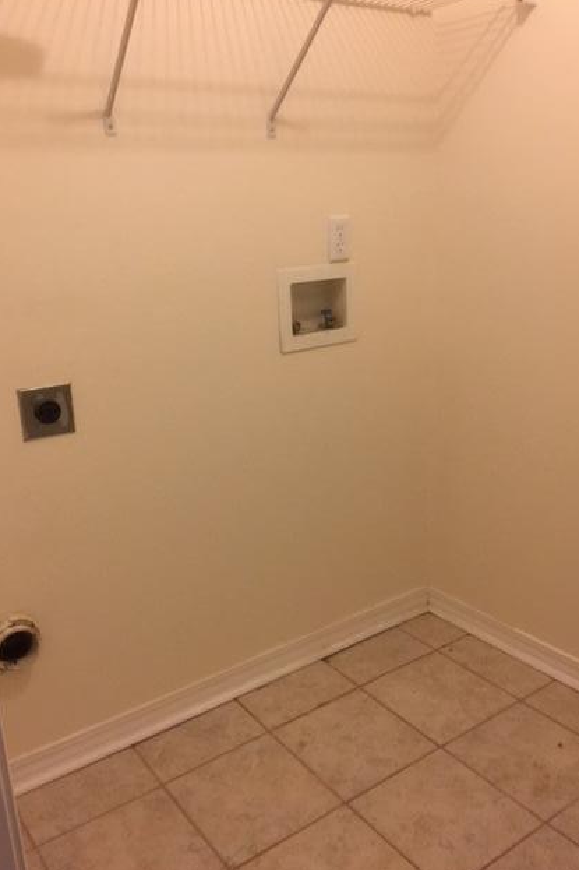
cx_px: 265
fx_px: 748
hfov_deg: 42.3
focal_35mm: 31
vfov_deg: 60.3
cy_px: 432
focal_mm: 4.15
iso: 125
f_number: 2.2
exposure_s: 1/15
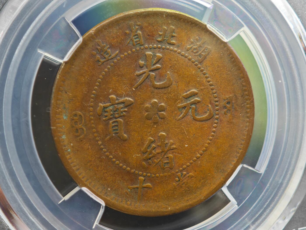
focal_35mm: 87
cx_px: 153
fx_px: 769
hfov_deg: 22.5
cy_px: 115
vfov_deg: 17.0
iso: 160
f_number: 1.8
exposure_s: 1/100
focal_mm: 12.28
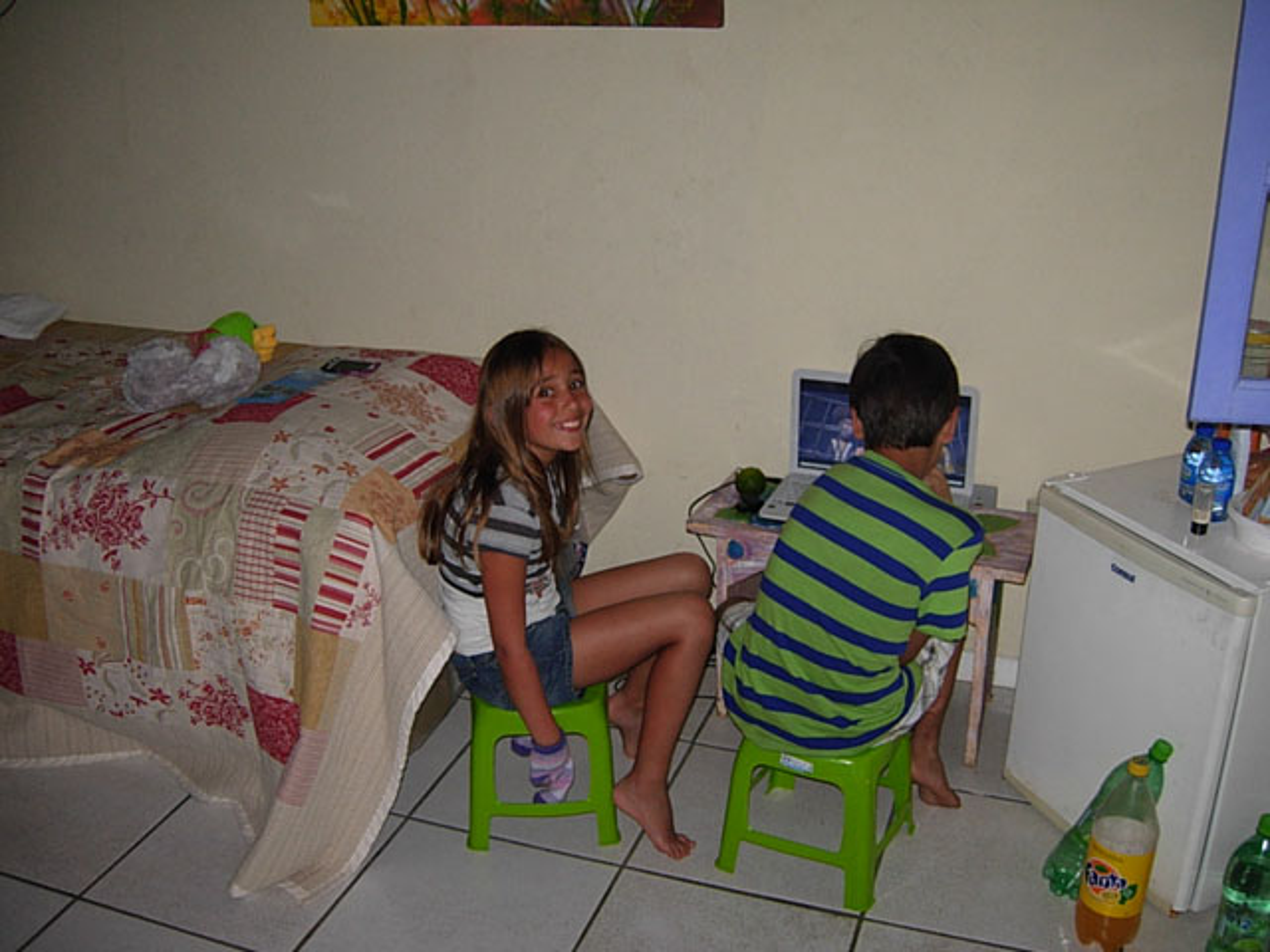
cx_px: 635
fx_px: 1321
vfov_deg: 39.7
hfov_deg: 51.4
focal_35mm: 36
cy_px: 476
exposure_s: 1/73.9
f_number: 2.7
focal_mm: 7.5
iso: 81
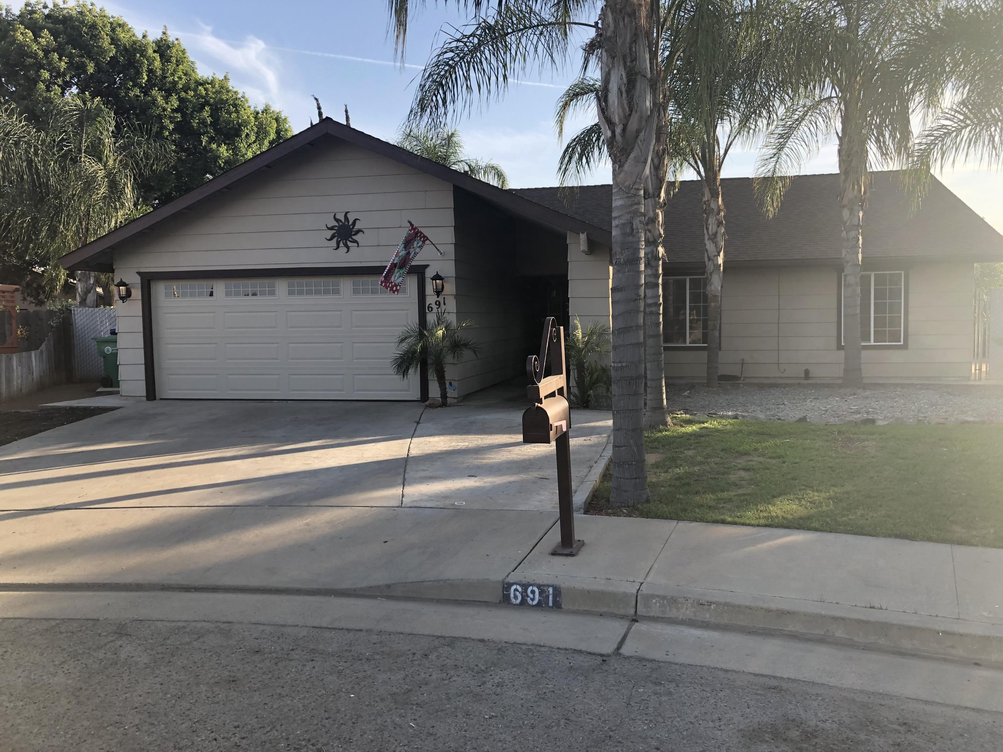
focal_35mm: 28
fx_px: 811
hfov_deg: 63.4
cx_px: 502
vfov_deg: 49.7
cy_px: 376
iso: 20
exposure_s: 1/585
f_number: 1.8
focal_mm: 4
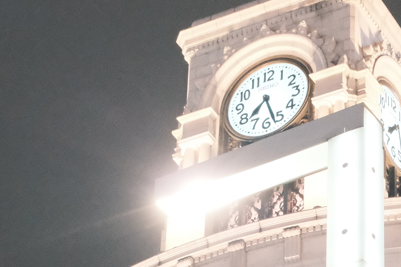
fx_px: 1849
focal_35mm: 166
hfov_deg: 12.3
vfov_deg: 8.1
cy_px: 362
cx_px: 380
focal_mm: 33
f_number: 5.6
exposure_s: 1/38
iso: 12800
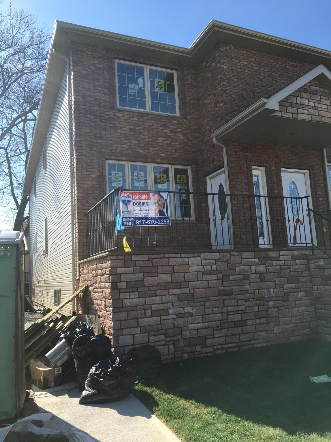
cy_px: 221
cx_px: 166
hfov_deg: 48.2
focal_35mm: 29
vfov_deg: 61.7
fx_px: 370
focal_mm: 4.15
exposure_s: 1/894
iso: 25
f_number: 2.2
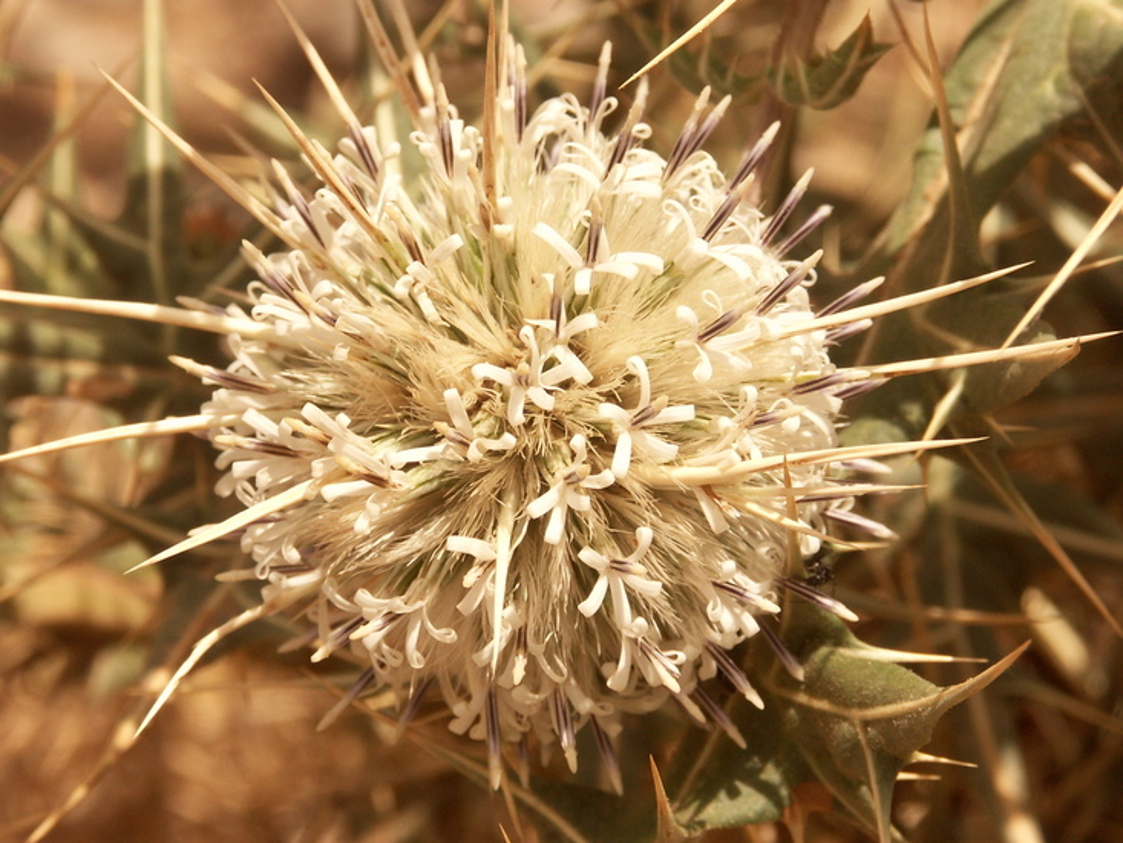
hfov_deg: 9.9
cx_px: 562
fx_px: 6489
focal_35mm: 200
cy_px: 422
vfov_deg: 7.4
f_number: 7.1
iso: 100
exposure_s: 1/640
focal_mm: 50.69
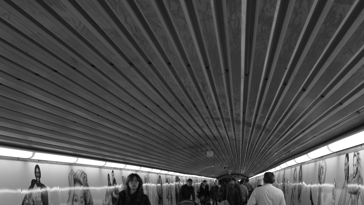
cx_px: 220
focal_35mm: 46
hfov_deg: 44.3
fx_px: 444
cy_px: 179
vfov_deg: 25.3
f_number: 4.5
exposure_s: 1/30
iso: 400
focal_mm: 18
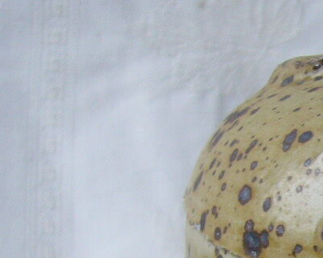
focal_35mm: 135
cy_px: 358
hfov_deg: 13.2
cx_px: 526
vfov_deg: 11.1
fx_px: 1291
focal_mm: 5.8
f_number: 2.8
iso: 80
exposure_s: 1/60
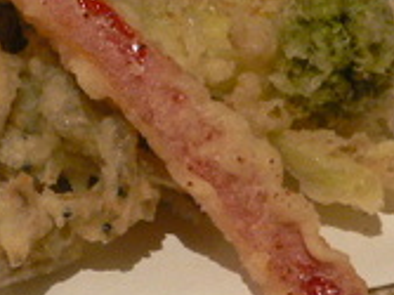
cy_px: 299
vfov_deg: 13.9
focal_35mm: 105
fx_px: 1194
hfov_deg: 18.7
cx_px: 191
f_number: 2.8
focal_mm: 5.8
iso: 200
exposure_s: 1/8
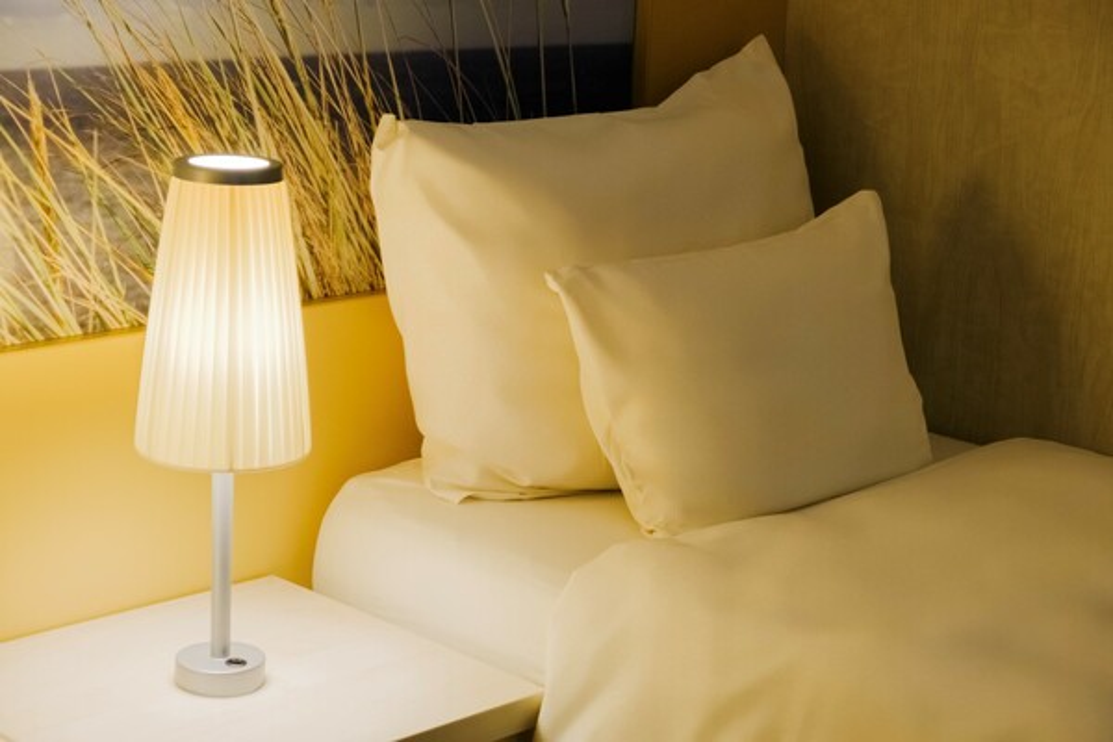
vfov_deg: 18.7
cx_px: 556
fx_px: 2257
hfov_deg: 27.7
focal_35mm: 73
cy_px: 371
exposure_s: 1/160
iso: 1600
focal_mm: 48.4
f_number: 4.5
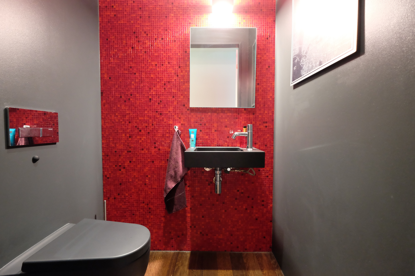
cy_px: 138
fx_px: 173
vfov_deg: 77.3
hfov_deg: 100.4
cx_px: 208
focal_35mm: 15
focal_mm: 10
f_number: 4
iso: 3200
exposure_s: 1/13
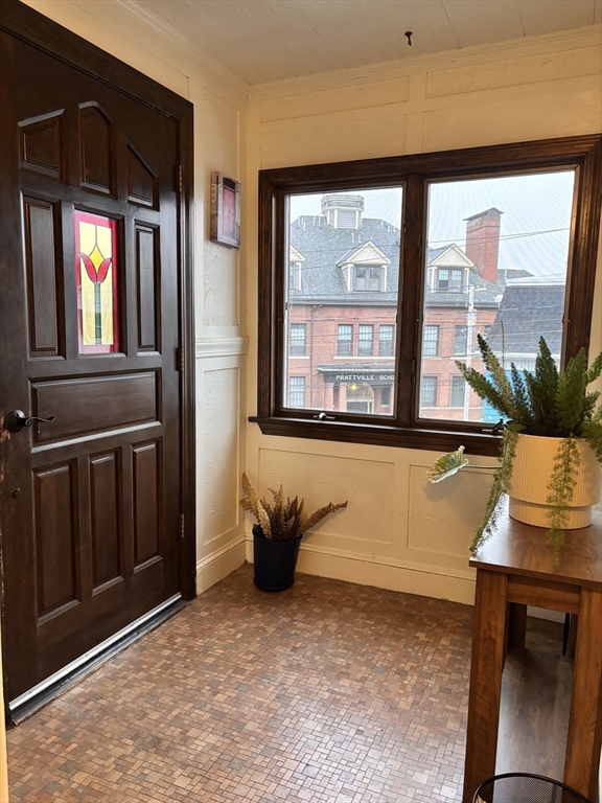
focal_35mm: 26
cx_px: 301
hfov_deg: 53.1
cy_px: 402
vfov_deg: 67.3
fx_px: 603
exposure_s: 1/60
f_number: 1.6
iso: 500
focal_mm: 5.96
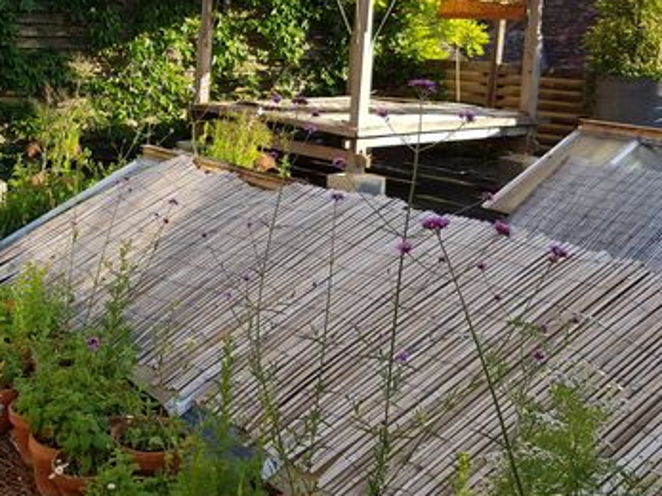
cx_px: 105
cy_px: 149
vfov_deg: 31.8
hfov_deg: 39.9
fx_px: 860
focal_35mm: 45
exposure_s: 1/760
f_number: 1.7
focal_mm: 4.2
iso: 50
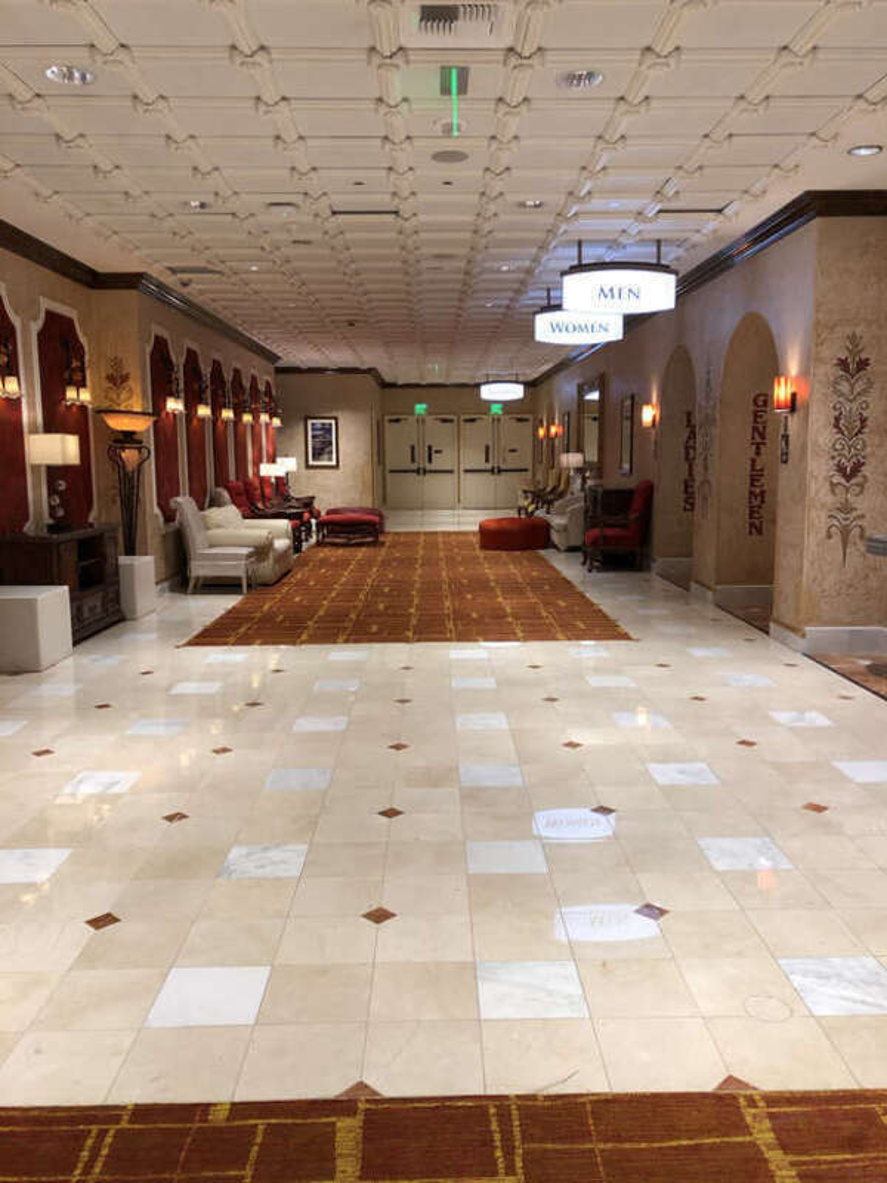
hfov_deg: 49.7
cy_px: 592
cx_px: 444
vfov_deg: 63.4
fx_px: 957
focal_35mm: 28
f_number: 1.8
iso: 40
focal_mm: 4
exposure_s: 1/30
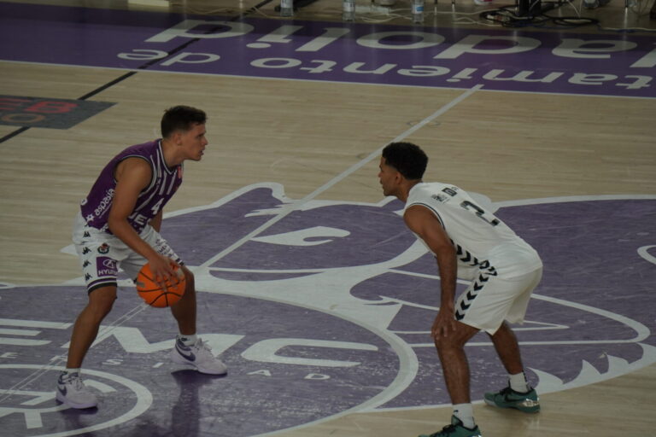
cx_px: 328
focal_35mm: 303
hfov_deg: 6.8
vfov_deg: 4.5
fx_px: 5521
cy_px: 218
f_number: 7.1
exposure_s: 1/500
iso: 800
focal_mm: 202
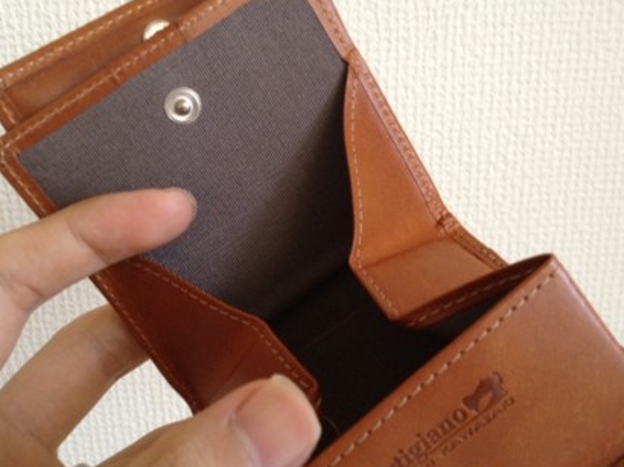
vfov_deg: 35.1
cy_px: 243
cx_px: 315
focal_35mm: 41
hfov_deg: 45.8
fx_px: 739
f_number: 2.4
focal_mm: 4.28
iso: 200
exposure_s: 1/20
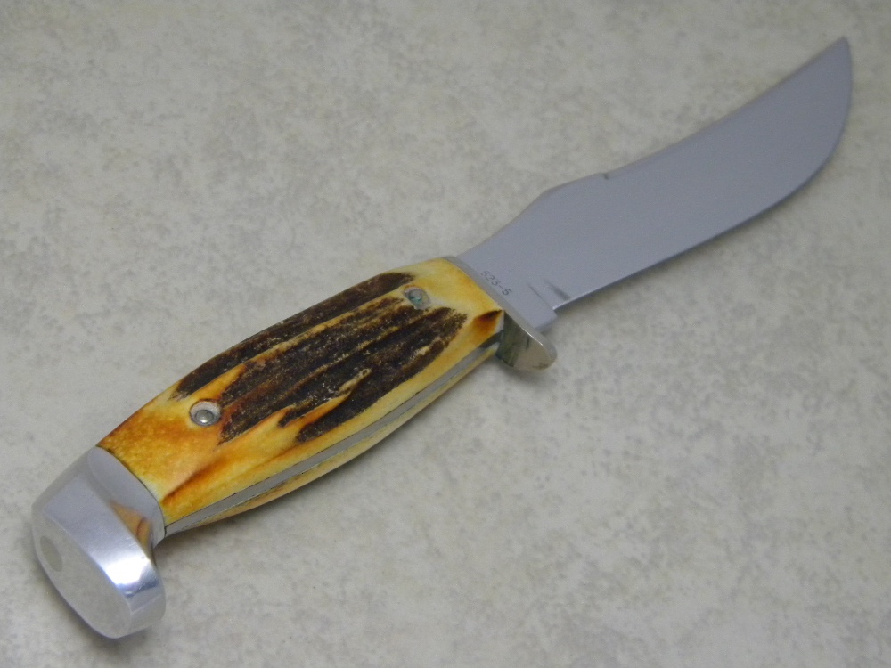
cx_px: 446
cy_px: 334
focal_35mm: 83
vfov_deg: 17.8
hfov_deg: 23.6
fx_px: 2136
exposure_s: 1/29.8
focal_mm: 15.1
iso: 400
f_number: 4.5
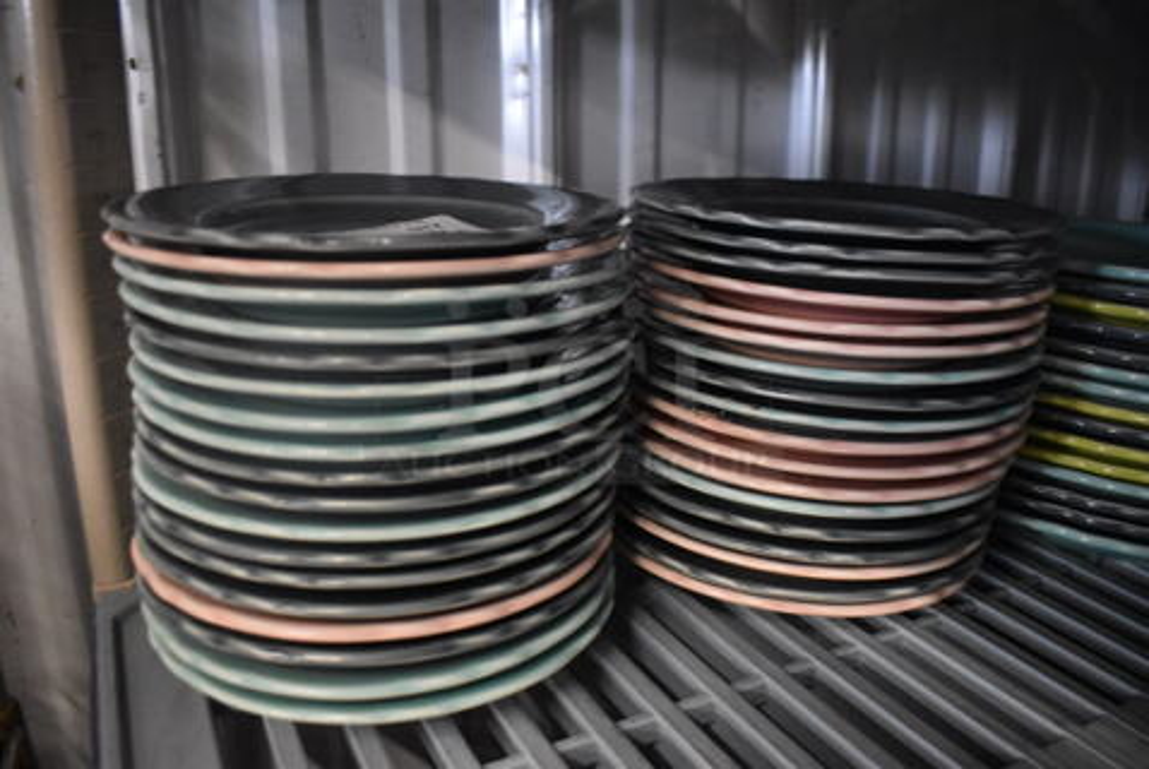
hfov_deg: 67.3
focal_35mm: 27
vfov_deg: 48.1
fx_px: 863
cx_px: 574
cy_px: 384
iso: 6400
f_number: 3.5
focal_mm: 18
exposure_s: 1/125
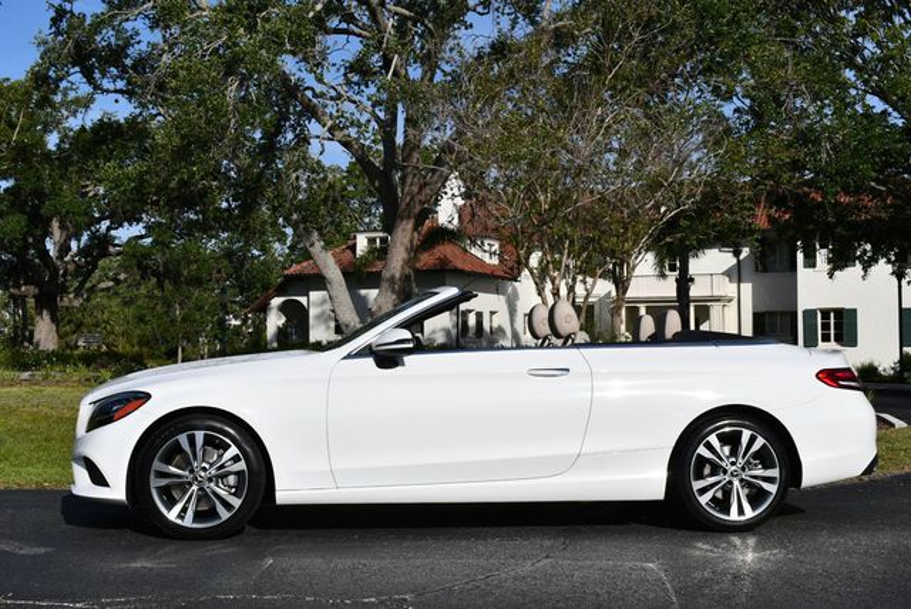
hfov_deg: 41.1
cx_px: 456
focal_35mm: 48
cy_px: 304
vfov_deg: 28.1
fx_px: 1216
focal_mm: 24
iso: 100
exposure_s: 1/400
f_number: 10
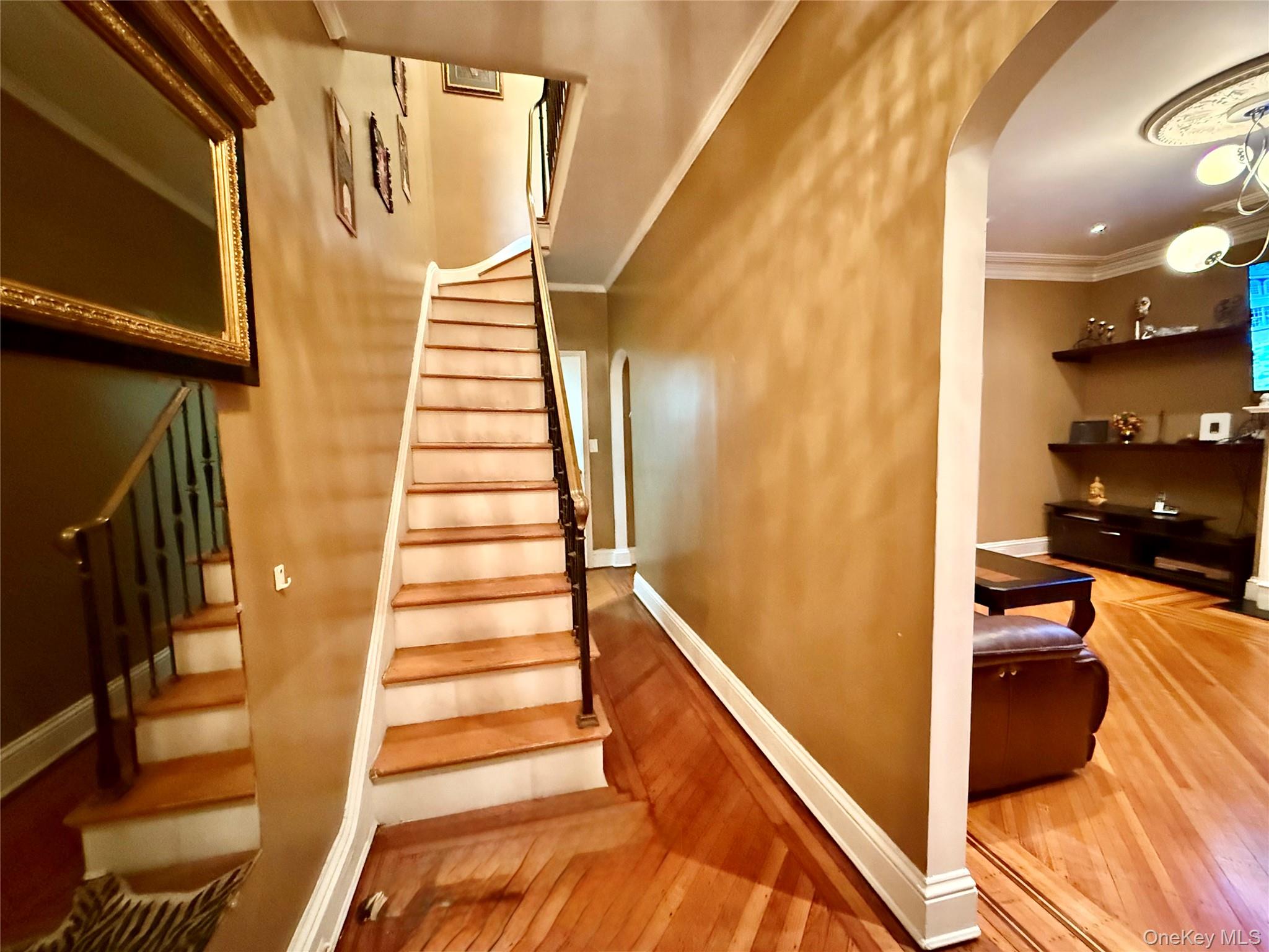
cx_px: 634
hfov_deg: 102.1
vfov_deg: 85.7
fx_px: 513
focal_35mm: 14
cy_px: 476
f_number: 2.2
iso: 1250
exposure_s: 1/40
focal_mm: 2.22
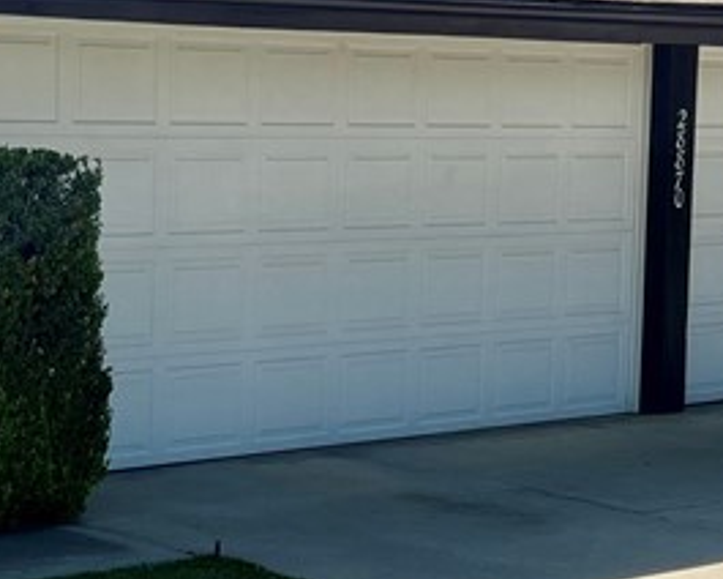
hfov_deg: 19.2
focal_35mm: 98
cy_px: 317
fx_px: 2097
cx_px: 65
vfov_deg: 15.7
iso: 50
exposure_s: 1/3571
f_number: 1.5
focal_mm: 5.7
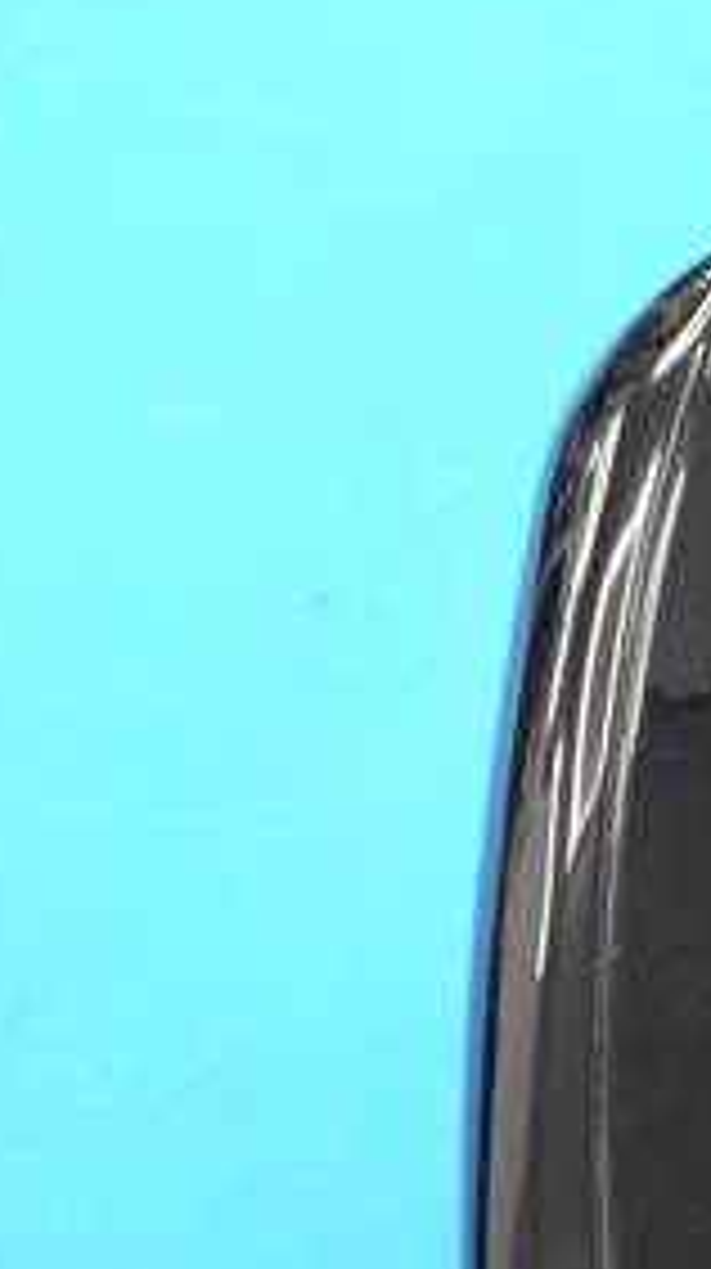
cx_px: 1192
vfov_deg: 10.3
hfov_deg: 5.7
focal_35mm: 208
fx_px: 6992
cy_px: 1017
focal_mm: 42
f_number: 5.6
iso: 800
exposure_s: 1/50
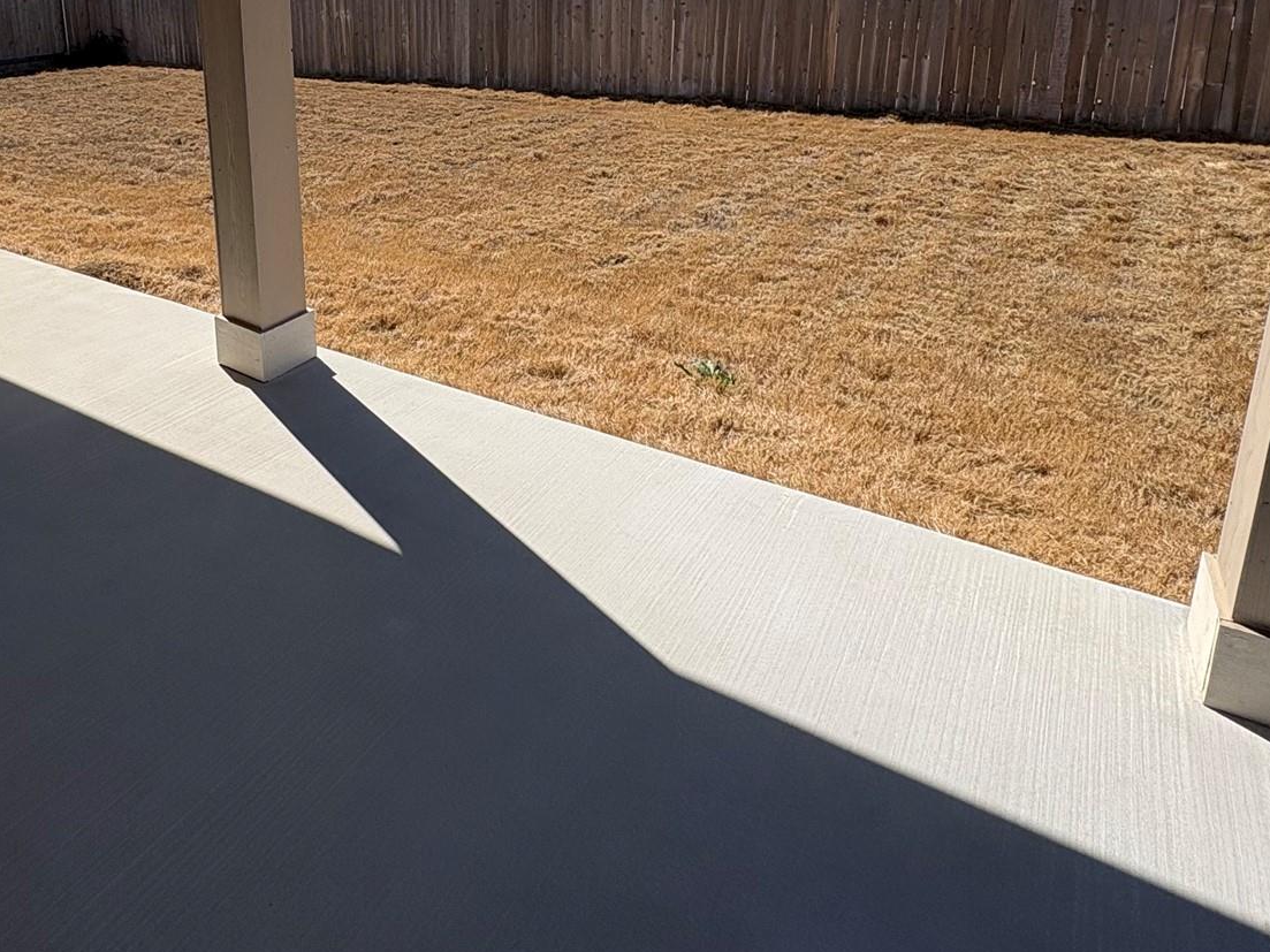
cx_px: 421
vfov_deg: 49.6
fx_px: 954
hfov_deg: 65.5
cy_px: 175
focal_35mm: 26
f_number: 2.2
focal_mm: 2.22
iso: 50
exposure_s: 1/2342
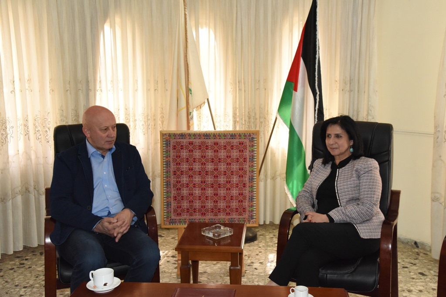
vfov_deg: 33.4
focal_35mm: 40
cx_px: 223
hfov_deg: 48.5
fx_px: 496
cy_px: 148
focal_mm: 40
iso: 5000
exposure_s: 1/250
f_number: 8
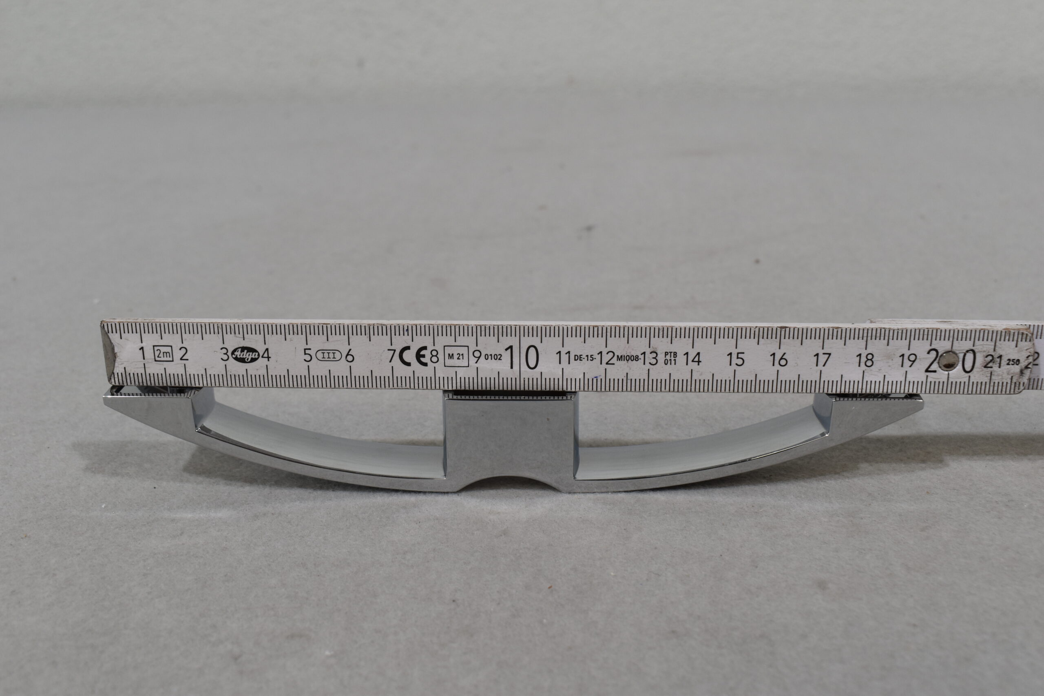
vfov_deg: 35.5
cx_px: 522
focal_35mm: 38
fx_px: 1087
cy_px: 348
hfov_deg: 51.3
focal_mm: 25
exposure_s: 1/60
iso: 360
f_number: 8
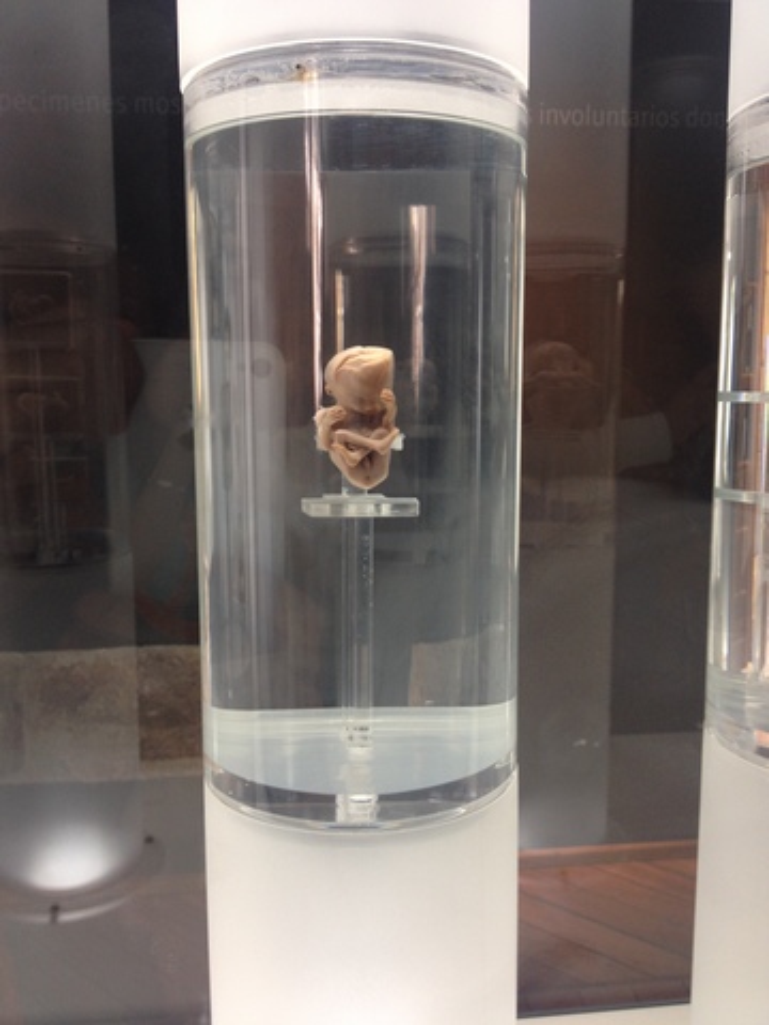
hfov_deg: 40.7
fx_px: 1037
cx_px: 384
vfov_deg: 52.6
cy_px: 512
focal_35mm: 35
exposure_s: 1/20
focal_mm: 4.28
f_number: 2.4
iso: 50
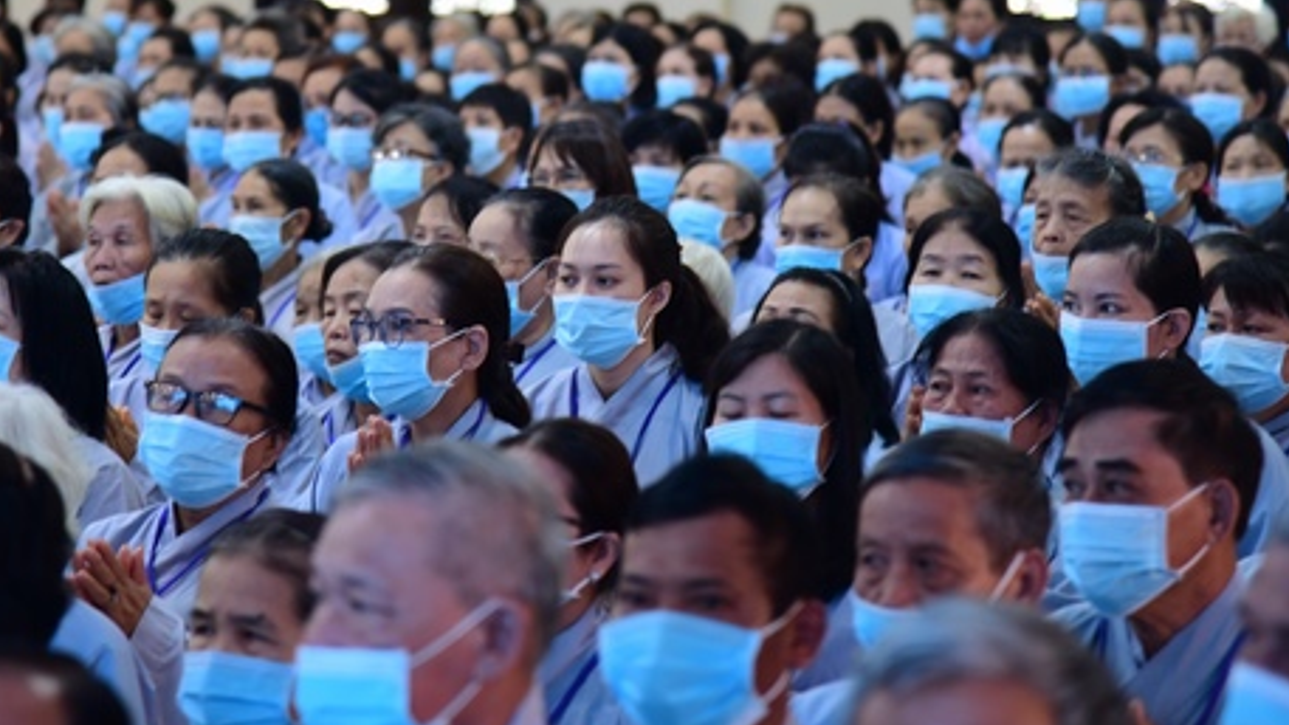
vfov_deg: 6.8
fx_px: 6118
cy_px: 152
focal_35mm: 179
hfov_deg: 12.0
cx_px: 519
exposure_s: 1/25
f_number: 4
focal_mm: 120
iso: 800
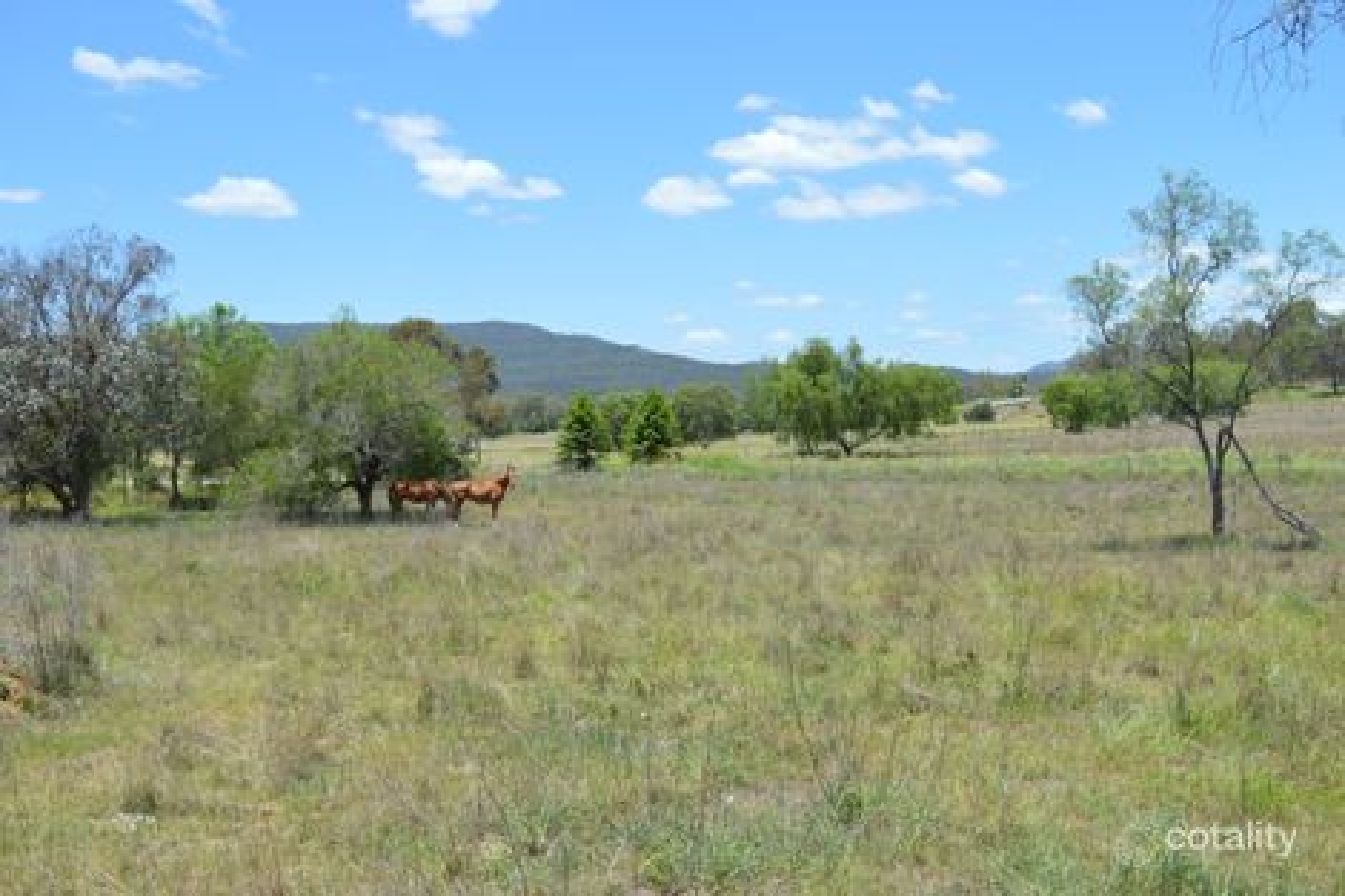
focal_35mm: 33
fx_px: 1232
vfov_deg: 39.9
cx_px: 672
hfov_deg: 57.2
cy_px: 448
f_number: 8
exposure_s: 1/250
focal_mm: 22
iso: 100
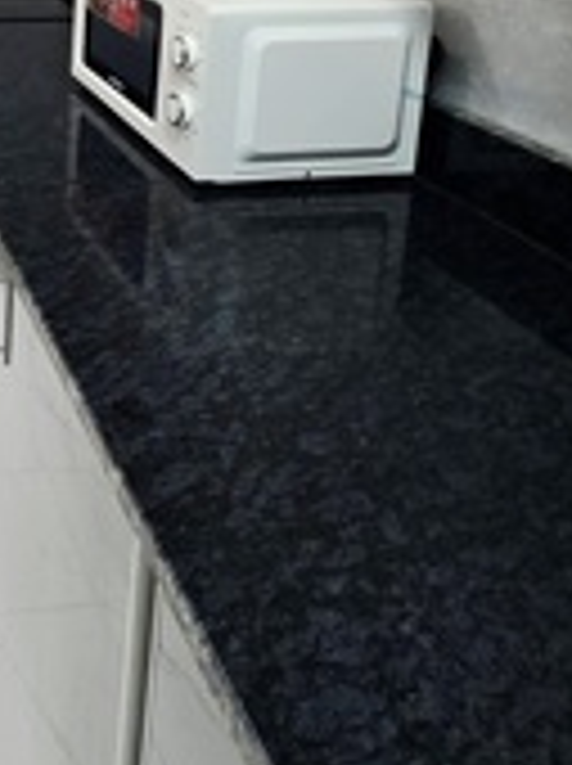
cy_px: -56
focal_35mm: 35
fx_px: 773
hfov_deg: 32.2
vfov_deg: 42.6
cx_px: -146
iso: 320
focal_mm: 2.2
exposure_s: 1/50.3
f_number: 1.9
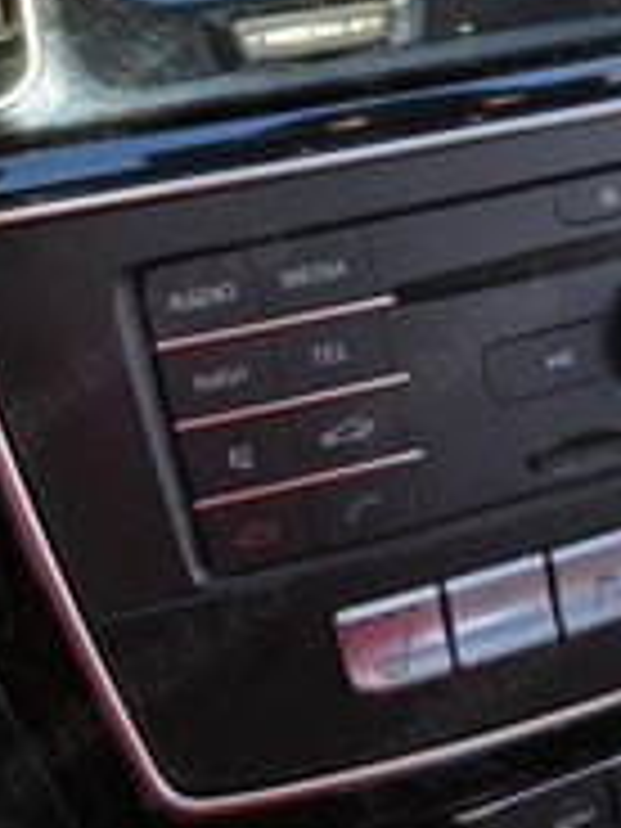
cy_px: 36
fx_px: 1196
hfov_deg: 27.8
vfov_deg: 35.2
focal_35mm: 50
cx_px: 580
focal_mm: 6.3
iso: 12
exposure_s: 1/101
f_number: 1.7
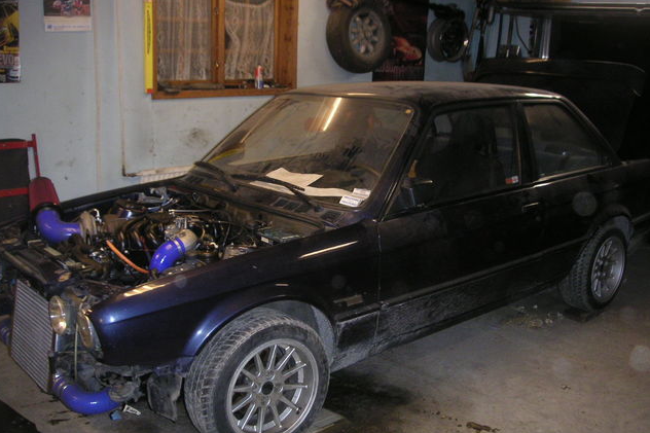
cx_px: 324
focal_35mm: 39
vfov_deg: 34.2
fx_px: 704
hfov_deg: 49.6
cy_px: 229
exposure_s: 1/45
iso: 160
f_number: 2.8
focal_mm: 5.7
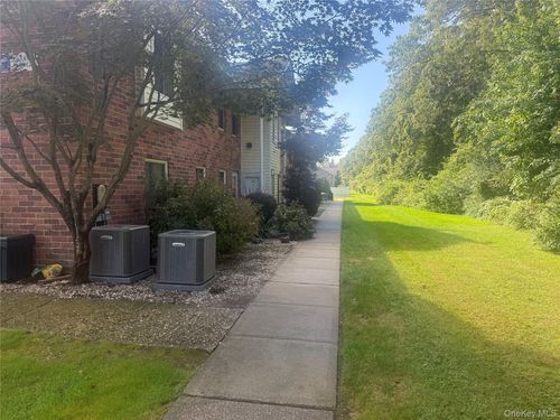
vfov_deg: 56.8
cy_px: 210
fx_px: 388
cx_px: 280
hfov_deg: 71.6
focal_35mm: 24
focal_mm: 6.76
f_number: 1.78
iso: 100
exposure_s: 1/898
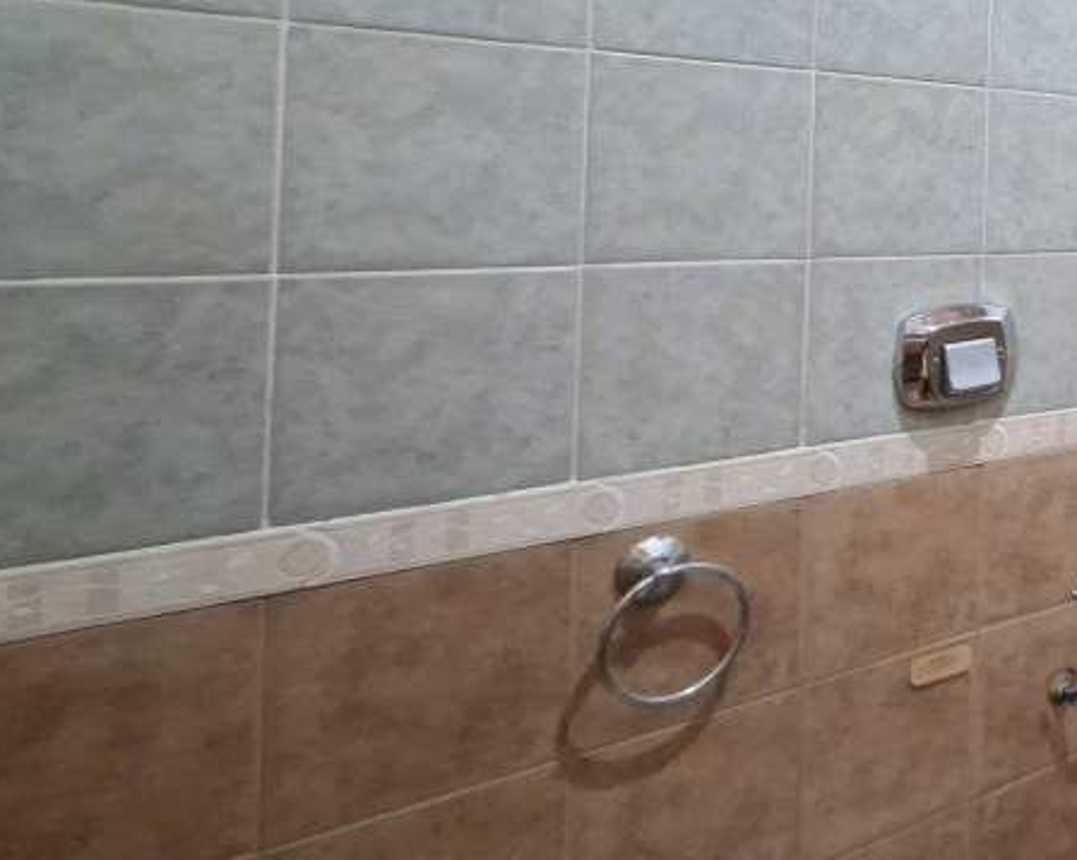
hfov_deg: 34.8
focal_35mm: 34
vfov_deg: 41.5
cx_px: 1430
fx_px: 1083
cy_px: 173
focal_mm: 1.74
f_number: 2.2
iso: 640
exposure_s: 1/20
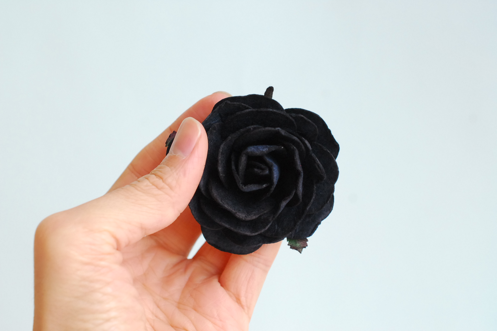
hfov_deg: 32.9
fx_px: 842
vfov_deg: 22.3
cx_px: 251
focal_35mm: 61
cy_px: 168
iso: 800
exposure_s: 1/80
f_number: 6.3
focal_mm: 40
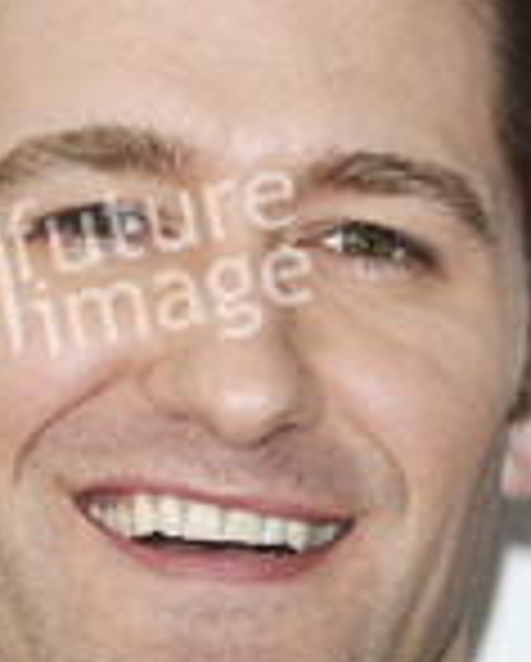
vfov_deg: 3.7
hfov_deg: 3.0
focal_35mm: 516
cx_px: 214
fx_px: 10121
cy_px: 504
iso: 200
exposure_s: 1/200
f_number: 4.5
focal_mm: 135
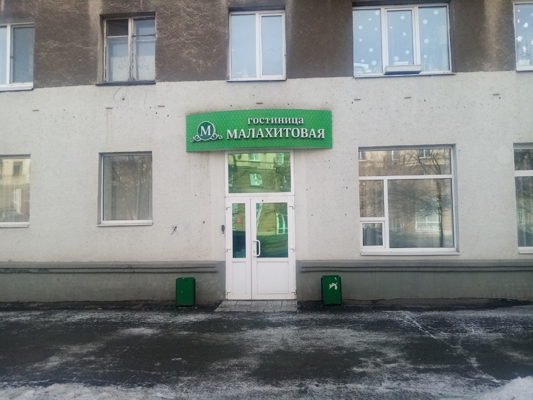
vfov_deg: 53.1
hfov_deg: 67.3
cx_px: 266
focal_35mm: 26
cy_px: 200
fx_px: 400
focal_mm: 3.62
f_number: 1.8
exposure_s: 1/556
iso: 110
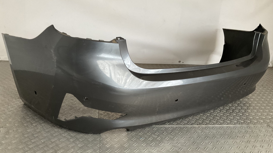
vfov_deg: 36.7
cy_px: 79
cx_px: 136
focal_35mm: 32
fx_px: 232
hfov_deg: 61.0
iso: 160
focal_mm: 3
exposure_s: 1/60
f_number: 1.8
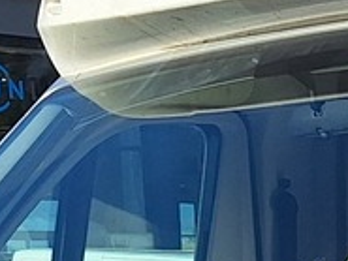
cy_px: 518
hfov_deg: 10.6
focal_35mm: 179
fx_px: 1801
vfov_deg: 7.9
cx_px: 551
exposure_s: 1/3690
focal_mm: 5.54
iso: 40
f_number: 1.8
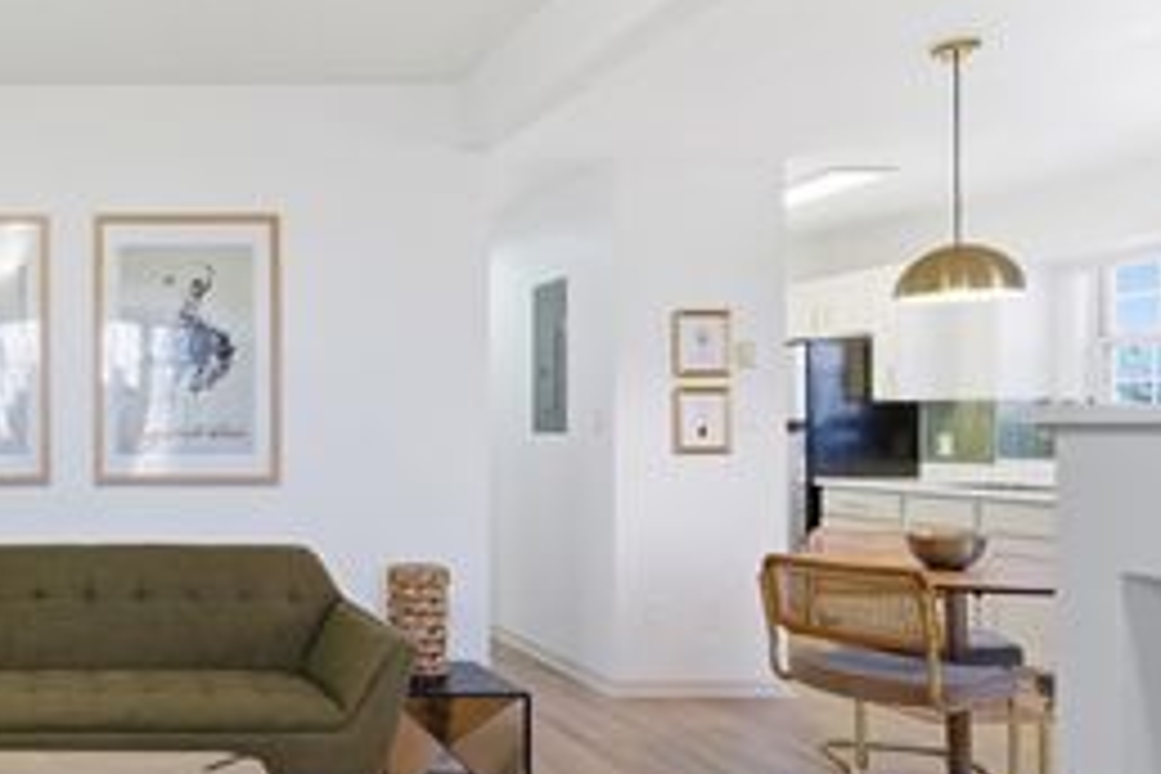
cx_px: 81
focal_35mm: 31
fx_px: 1000
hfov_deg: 51.8
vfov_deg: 42.2
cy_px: 439
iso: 500
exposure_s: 1/100
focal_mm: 16
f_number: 8
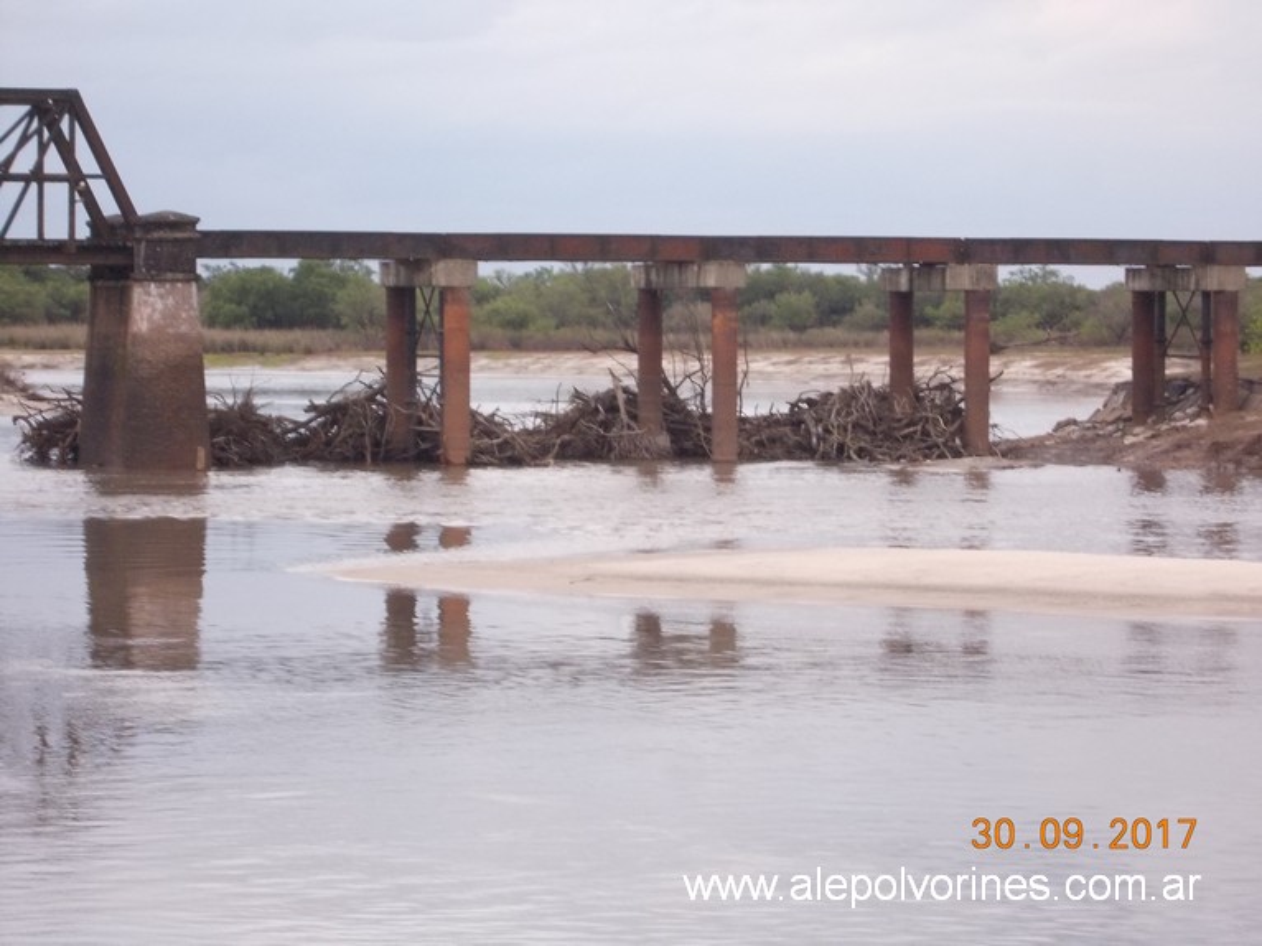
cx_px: 631
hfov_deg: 15.5
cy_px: 473
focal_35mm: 127
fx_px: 4629
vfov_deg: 11.7
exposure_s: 1/25
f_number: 6.3
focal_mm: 17.9
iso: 200
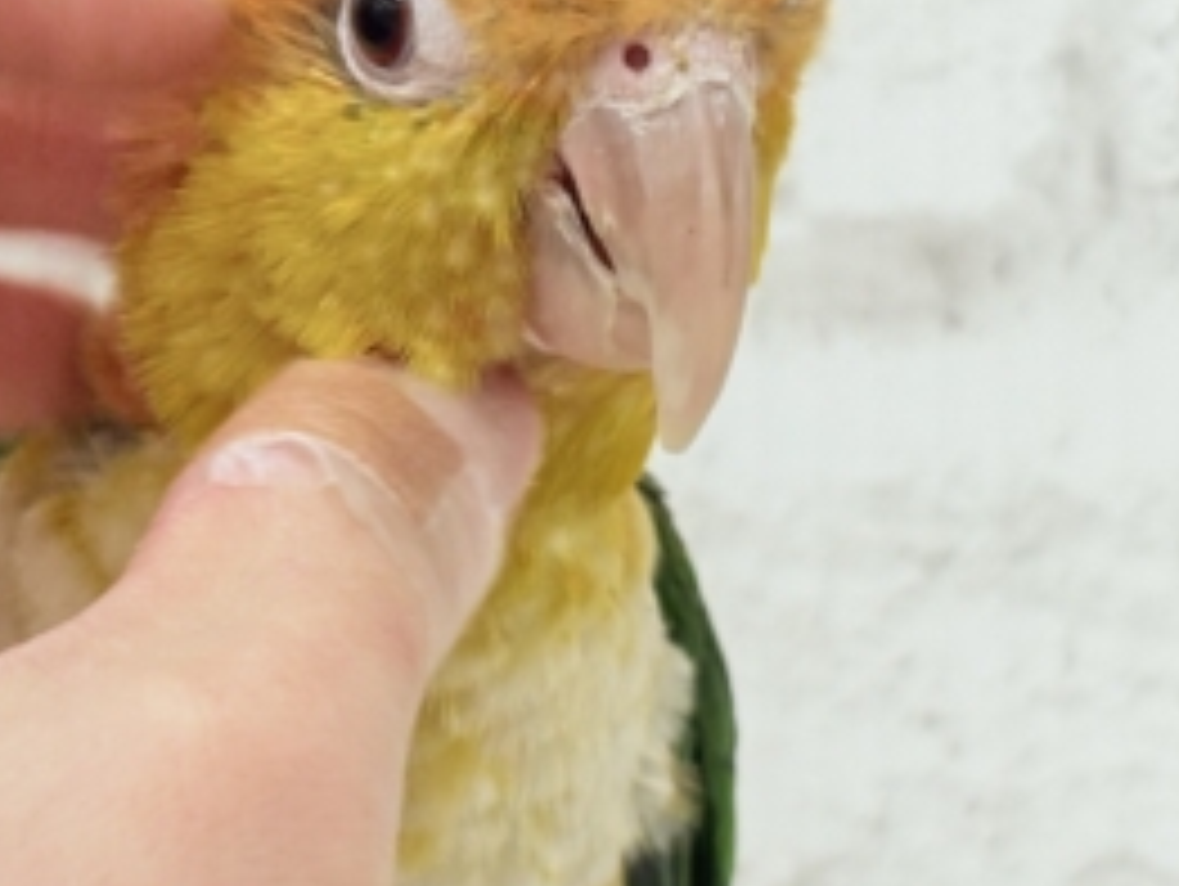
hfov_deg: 15.5
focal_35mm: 127
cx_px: 400
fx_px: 4330
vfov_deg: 11.7
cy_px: 324
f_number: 1.6
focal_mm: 5.96
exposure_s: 1/50
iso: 50
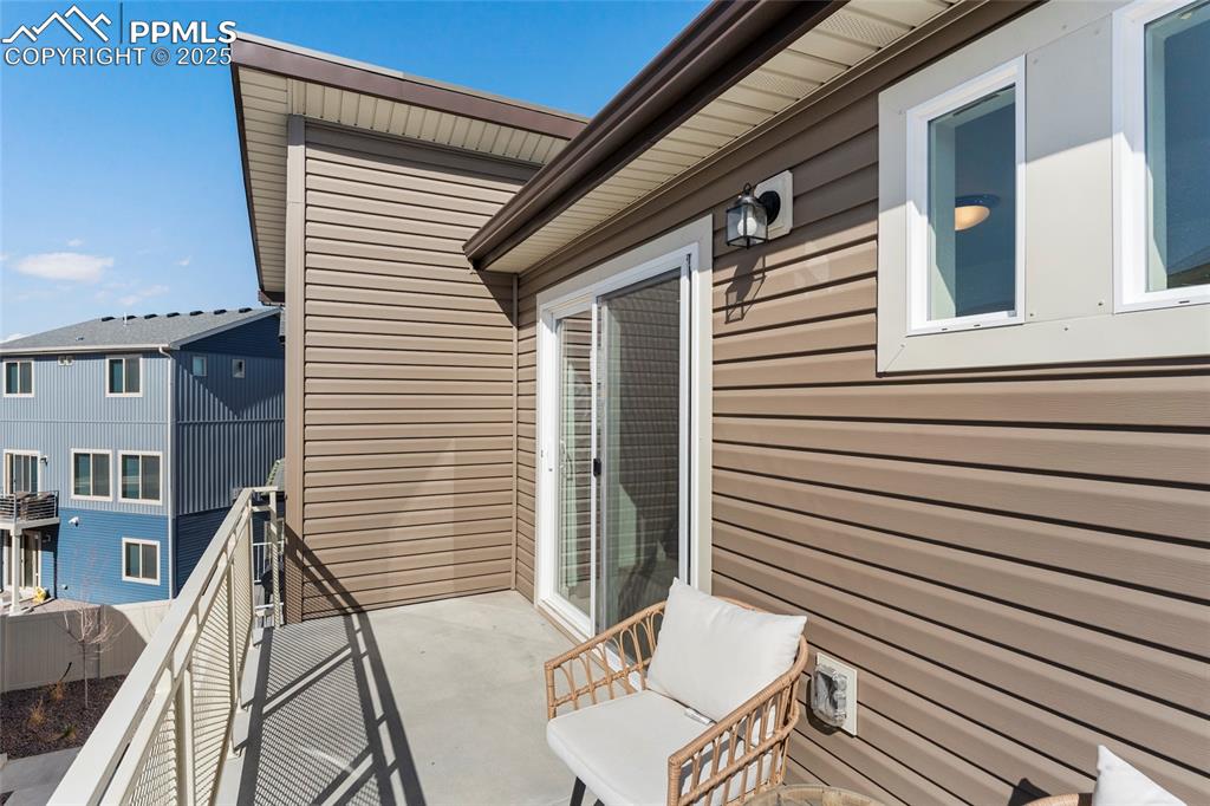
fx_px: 595
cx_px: 605
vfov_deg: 68.2
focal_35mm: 18
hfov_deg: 91.0
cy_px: 403
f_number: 8
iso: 500
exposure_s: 1/8000
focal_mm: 17.7
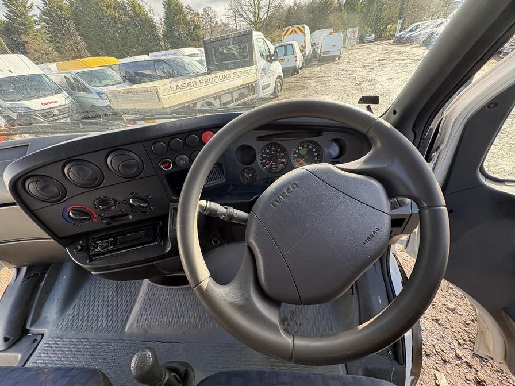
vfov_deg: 85.7
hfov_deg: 102.1
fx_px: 208
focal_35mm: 14
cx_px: 258
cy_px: 193
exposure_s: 1/138
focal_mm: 2.22
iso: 100
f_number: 2.2
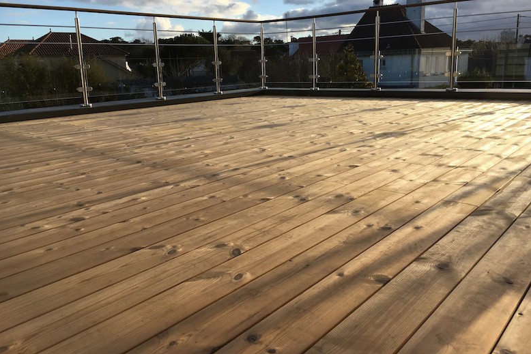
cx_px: 261
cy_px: 161
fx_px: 457
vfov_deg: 42.3
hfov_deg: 60.3
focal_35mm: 31
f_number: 2.2
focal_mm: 4.15
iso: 25
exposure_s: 1/1221
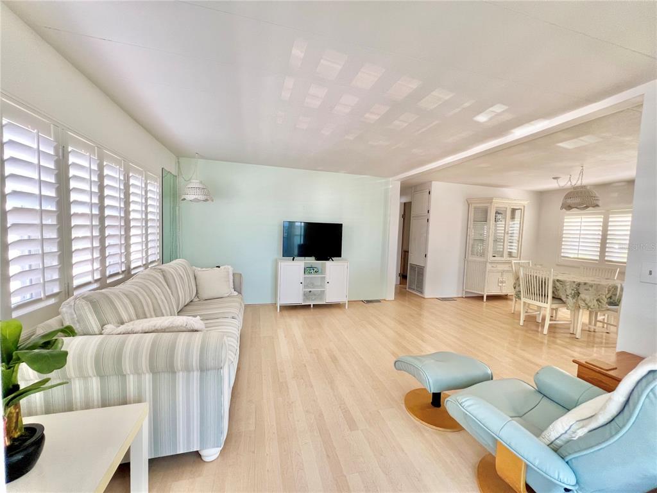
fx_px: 247
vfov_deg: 89.9
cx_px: 328
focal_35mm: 13
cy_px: 246
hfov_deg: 106.2
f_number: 1.8
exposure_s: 1/99
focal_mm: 1.57
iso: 160
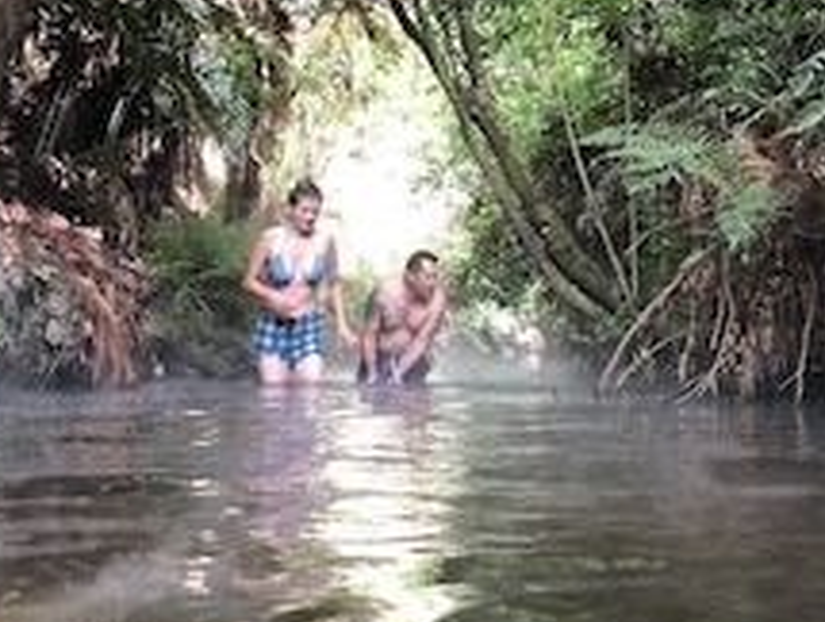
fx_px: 1241
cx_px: 403
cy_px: 273
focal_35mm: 52
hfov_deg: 36.8
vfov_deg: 28.1
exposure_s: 1/17
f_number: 1.8
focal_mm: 4
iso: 40
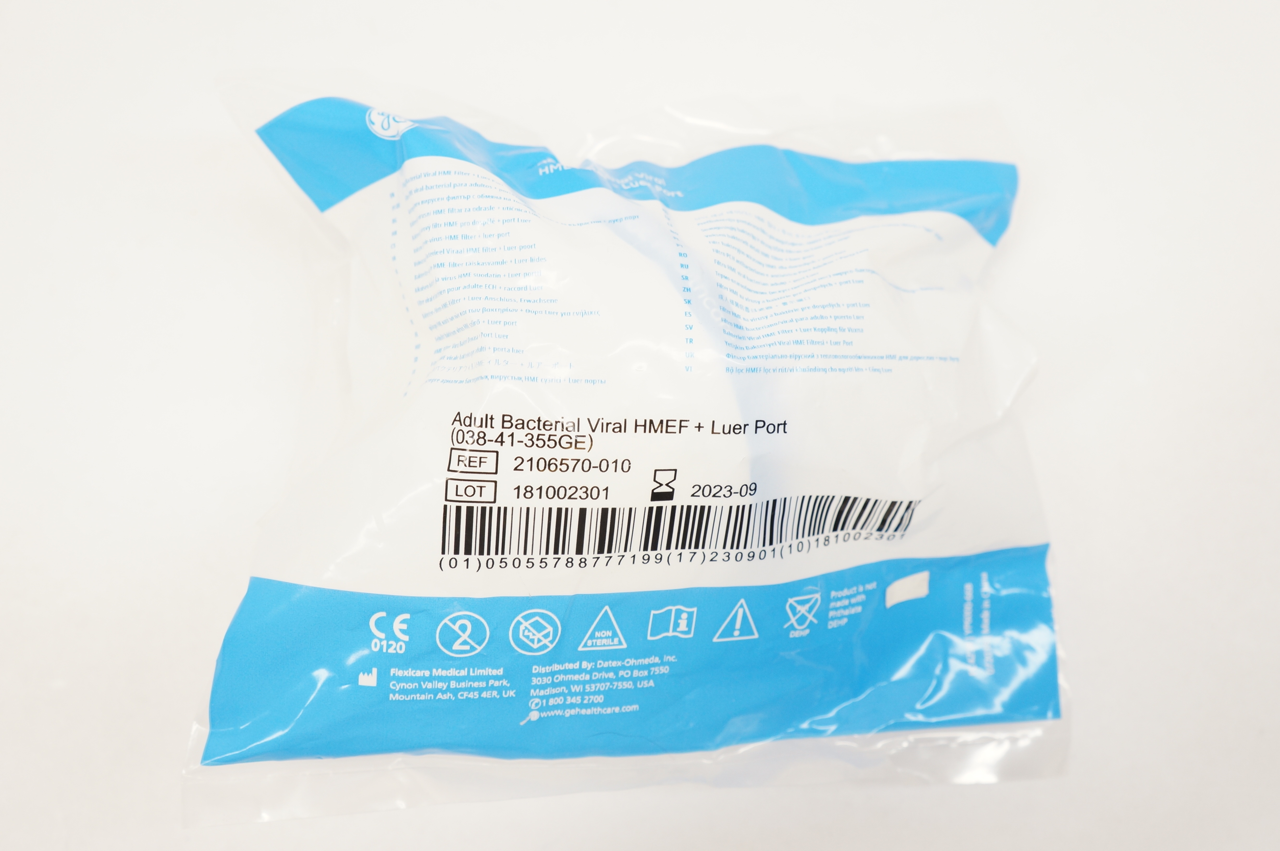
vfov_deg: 31.8
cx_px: 640
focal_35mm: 42
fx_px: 1492
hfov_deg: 46.4
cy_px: 426
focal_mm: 28
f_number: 5.6
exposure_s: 1/60
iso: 400
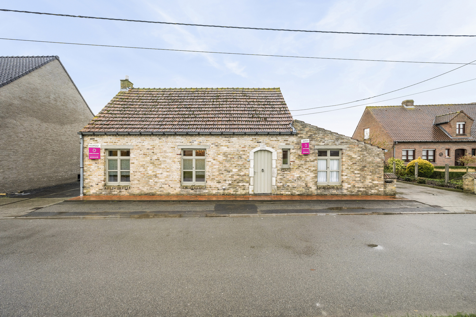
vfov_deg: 81.2
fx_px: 185
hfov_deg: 104.3
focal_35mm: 14
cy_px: 158
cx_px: 238
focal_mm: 14
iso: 640
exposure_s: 1/60
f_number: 8
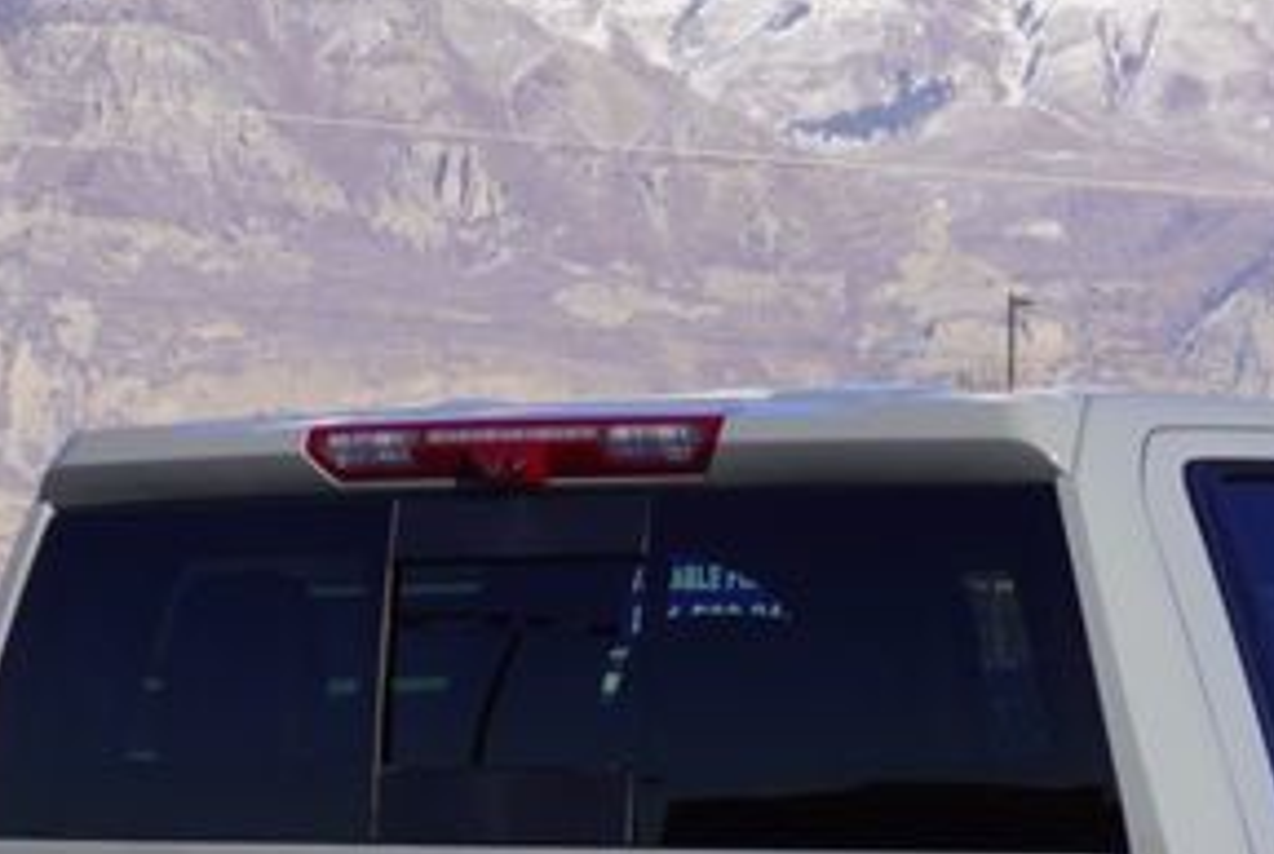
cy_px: 1482
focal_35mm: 176
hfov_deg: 11.7
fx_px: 6230
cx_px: 385
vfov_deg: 7.6
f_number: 11
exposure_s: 1/125
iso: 100
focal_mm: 33
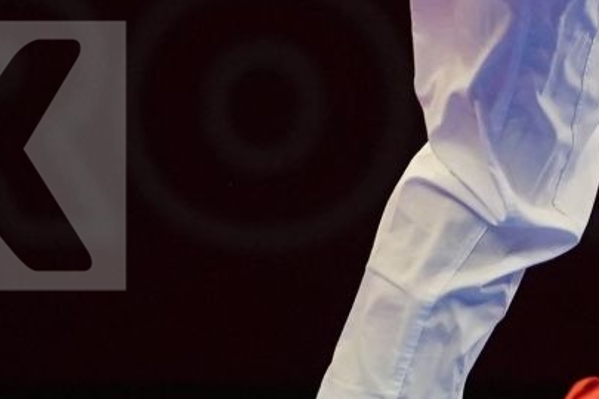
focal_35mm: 1004
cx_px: 991
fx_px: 16704
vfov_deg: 1.4
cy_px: -369
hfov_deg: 2.1
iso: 2500
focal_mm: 151
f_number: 2.8
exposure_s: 1/1000
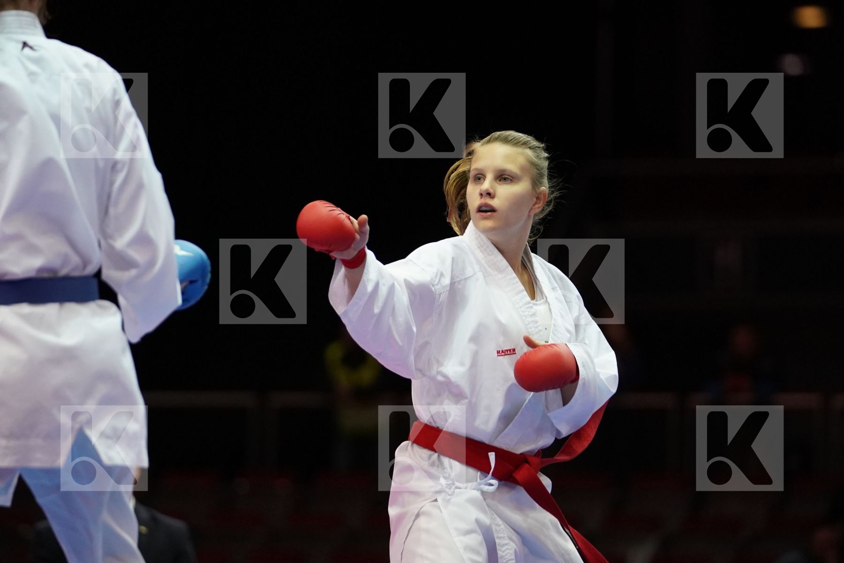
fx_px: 5415
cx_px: 422
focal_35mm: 231
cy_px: 282
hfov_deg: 8.9
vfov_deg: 5.9
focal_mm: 154
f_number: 2.8
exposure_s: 1/1000
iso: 3200
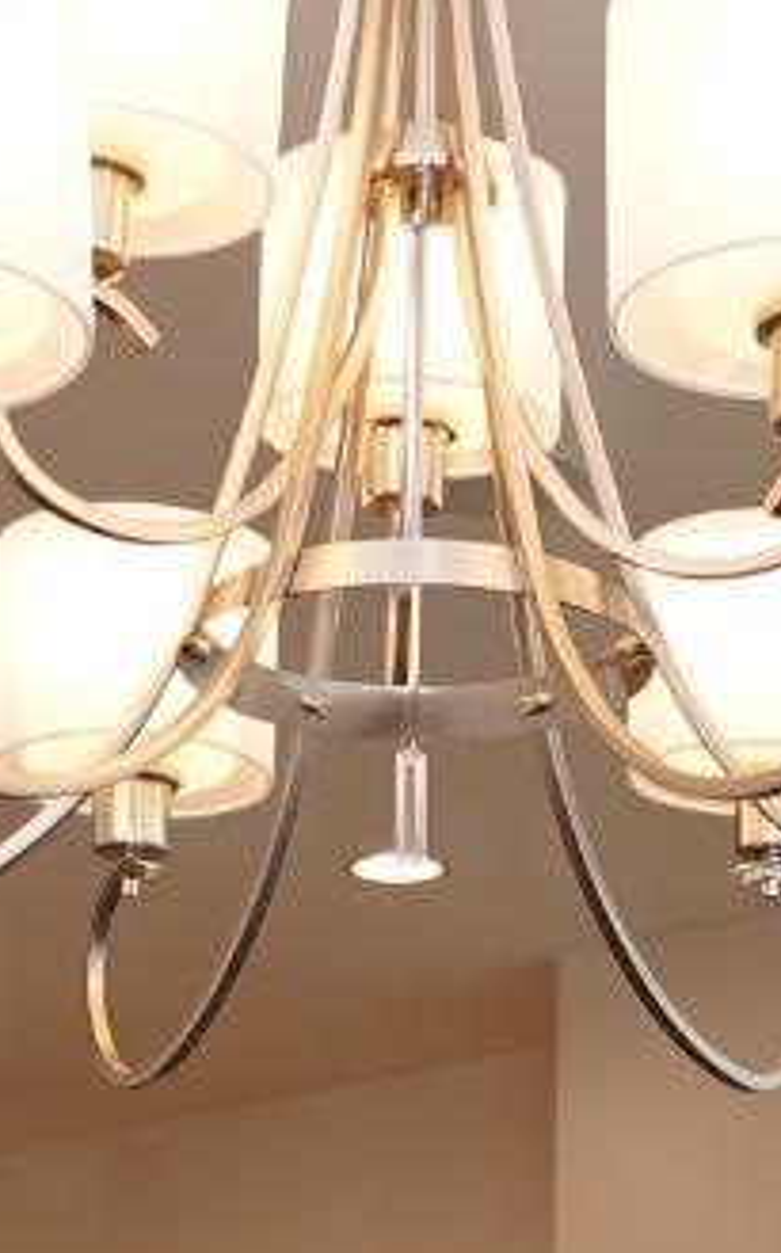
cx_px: 484
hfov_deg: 12.1
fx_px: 3686
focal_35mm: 108
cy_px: 2074
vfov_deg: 16.8
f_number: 4
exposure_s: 1/160
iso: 500
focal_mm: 17
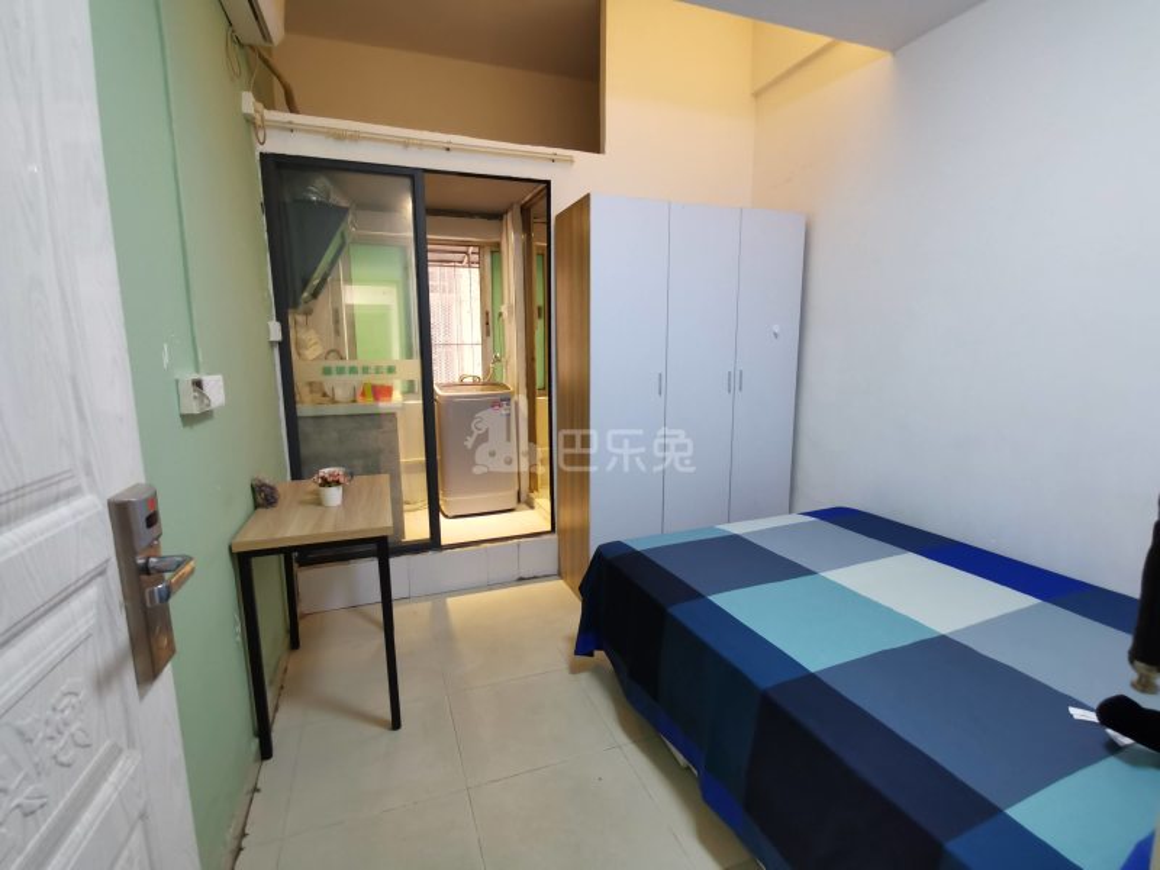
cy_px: 435
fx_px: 570
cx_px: 580
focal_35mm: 17
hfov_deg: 91.0
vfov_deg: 74.7
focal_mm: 2.23
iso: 320
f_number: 2.2
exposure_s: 1/25
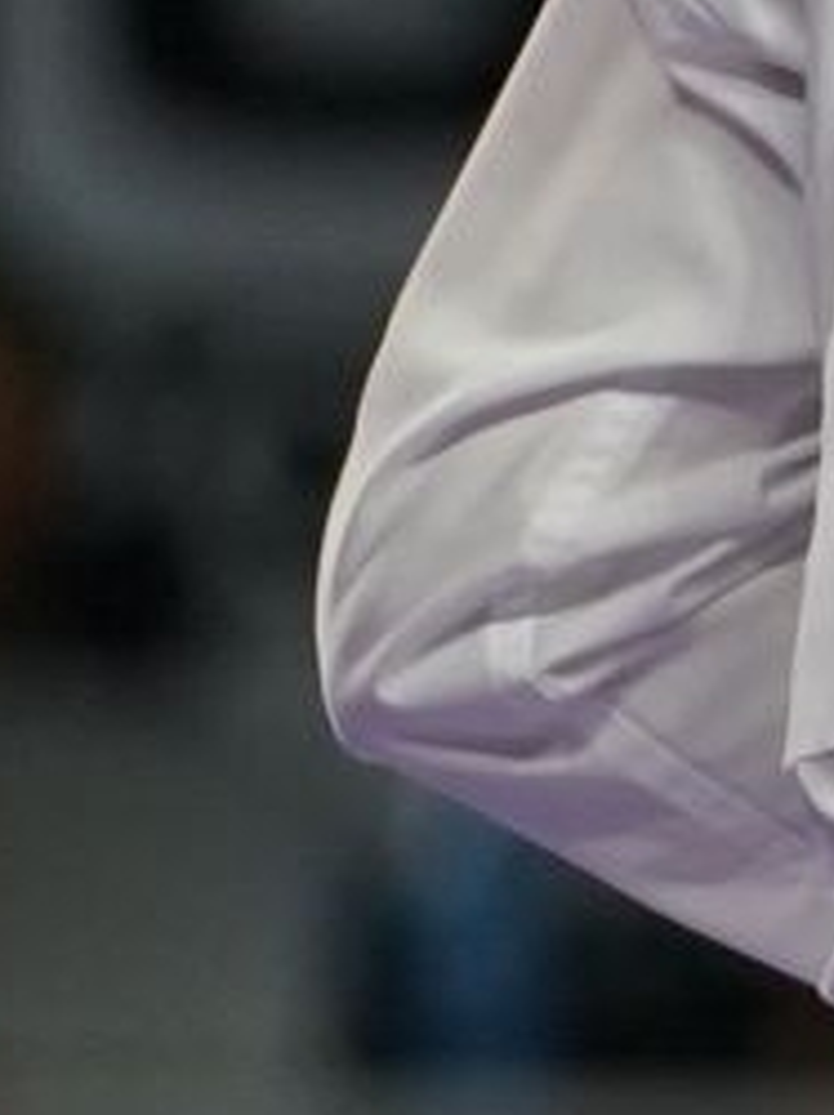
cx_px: 3670
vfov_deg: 1.0
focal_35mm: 2023
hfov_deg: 0.7
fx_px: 65098
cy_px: 669
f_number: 2.8
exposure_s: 1/1000
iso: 1250
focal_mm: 195
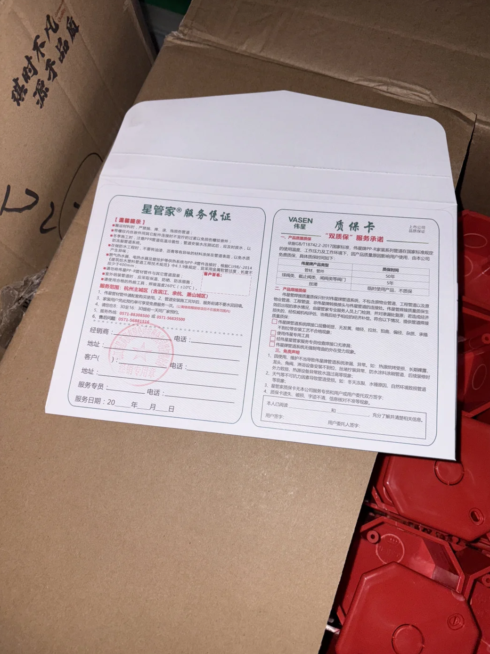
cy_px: 317
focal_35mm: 27
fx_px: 510
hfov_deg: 51.3
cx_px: 253
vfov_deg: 65.3
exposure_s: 1/4
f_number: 1.6
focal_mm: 5.96
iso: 32
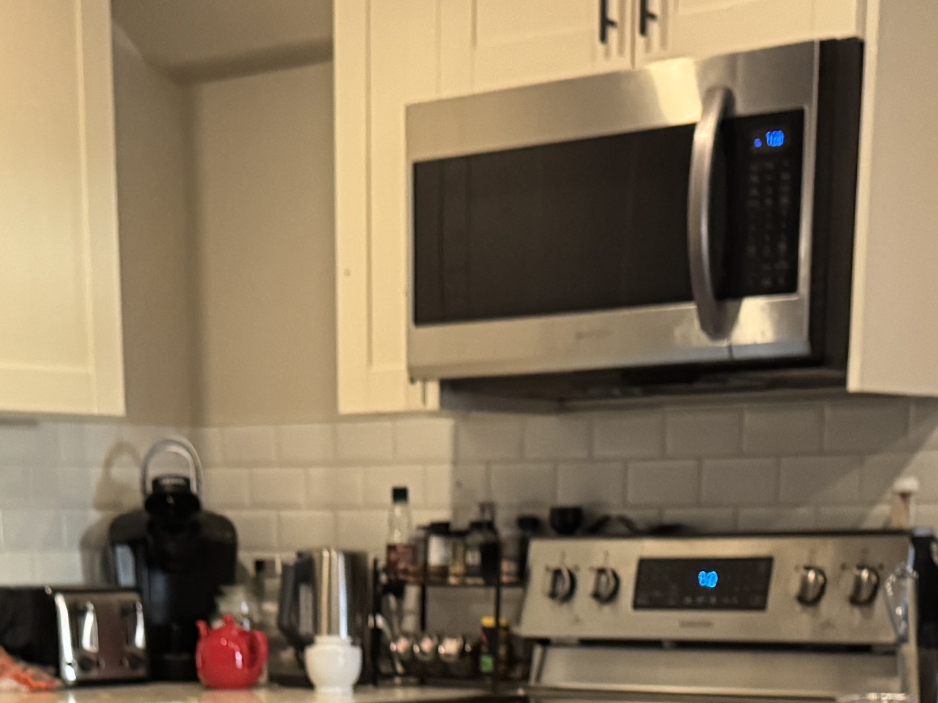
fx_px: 2249
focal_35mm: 83
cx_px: 388
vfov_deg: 15.7
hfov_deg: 23.5
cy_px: 1182
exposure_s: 1/40
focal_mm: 6.76
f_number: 1.78
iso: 640
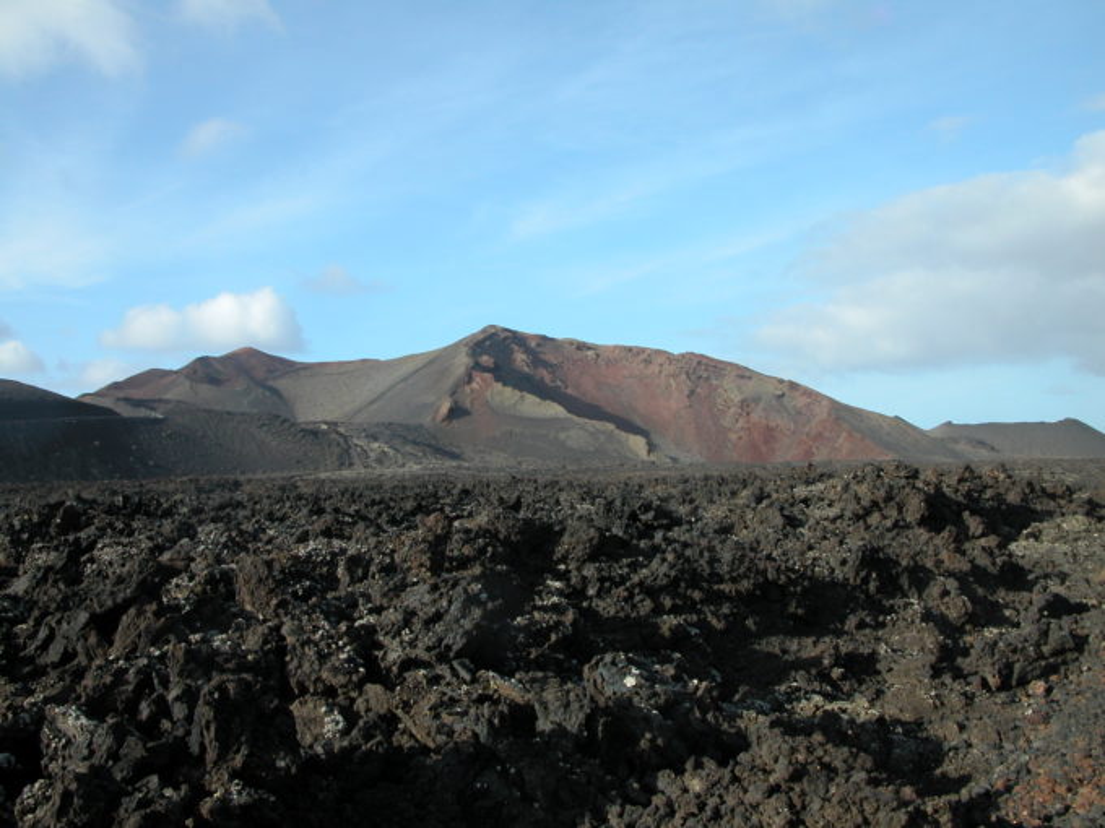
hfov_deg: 52.6
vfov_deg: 40.7
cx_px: 552
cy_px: 414
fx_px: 1117
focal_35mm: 35
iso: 100
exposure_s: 1/330
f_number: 5.6
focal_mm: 8.9
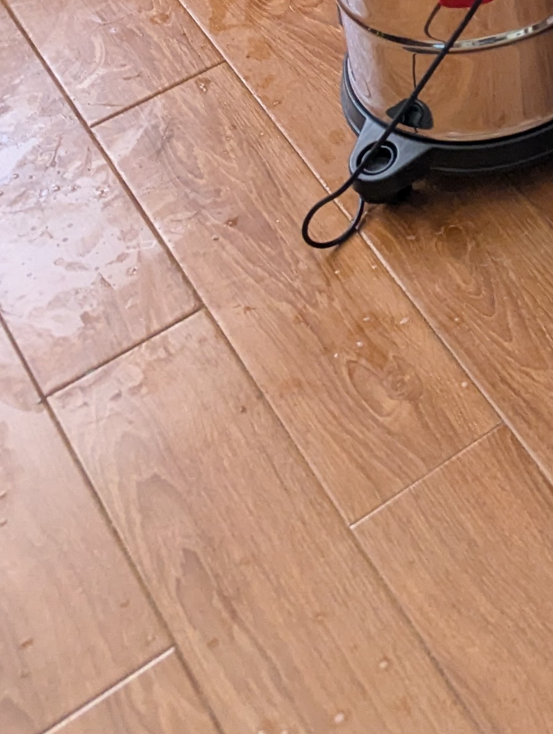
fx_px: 1742
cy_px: -430
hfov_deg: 16.0
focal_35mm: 82
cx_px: 915
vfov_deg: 19.9
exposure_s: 1/137
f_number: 1.85
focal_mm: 6.81
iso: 375
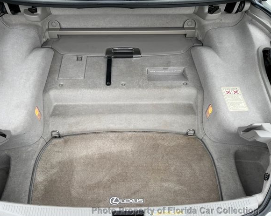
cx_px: 124
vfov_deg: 51.5
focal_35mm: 28
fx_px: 225
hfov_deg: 62.1
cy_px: 109
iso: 50
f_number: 1.5
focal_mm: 5.7
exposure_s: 1/387
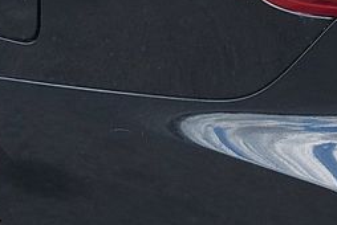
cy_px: -132
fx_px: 1471
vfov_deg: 8.5
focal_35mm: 157
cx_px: 150
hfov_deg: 13.1
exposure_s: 1/305
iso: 50
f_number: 1.8
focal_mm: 6.7
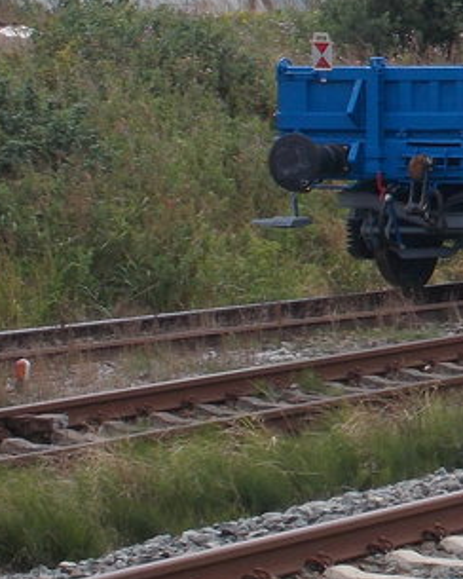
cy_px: 61
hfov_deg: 4.6
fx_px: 5652
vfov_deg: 5.9
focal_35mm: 330
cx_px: 1025
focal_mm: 15.4
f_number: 6.3
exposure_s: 1/200
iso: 80
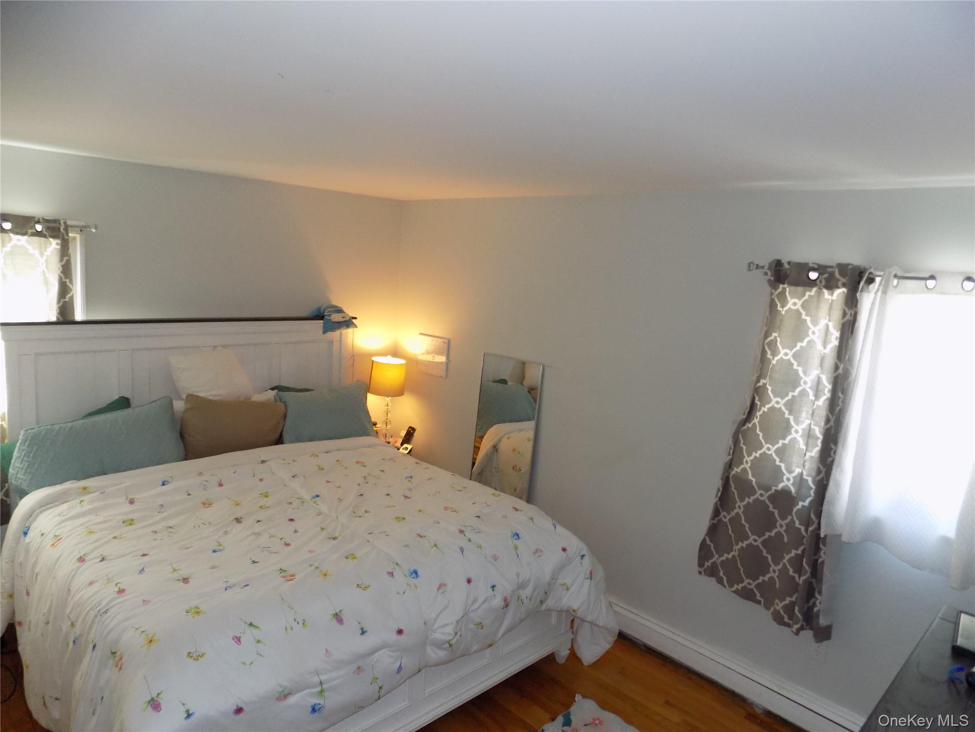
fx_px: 648
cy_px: 366
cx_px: 488
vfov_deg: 58.9
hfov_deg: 73.9
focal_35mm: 23
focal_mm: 4
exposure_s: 1/30
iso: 280
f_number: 3.1
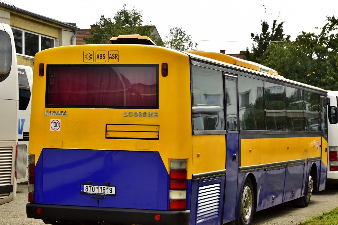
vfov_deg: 15.5
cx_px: 169
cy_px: 131
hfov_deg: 23.1
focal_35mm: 88
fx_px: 826
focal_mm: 50
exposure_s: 1/400
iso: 200
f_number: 5.6
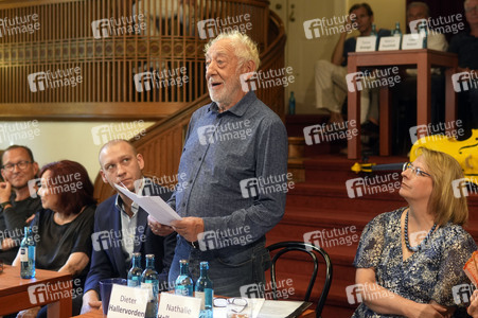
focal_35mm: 45
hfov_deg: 43.6
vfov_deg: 29.8
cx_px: 239
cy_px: 159
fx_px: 597
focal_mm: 30
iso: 640
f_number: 2
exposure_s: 1/200
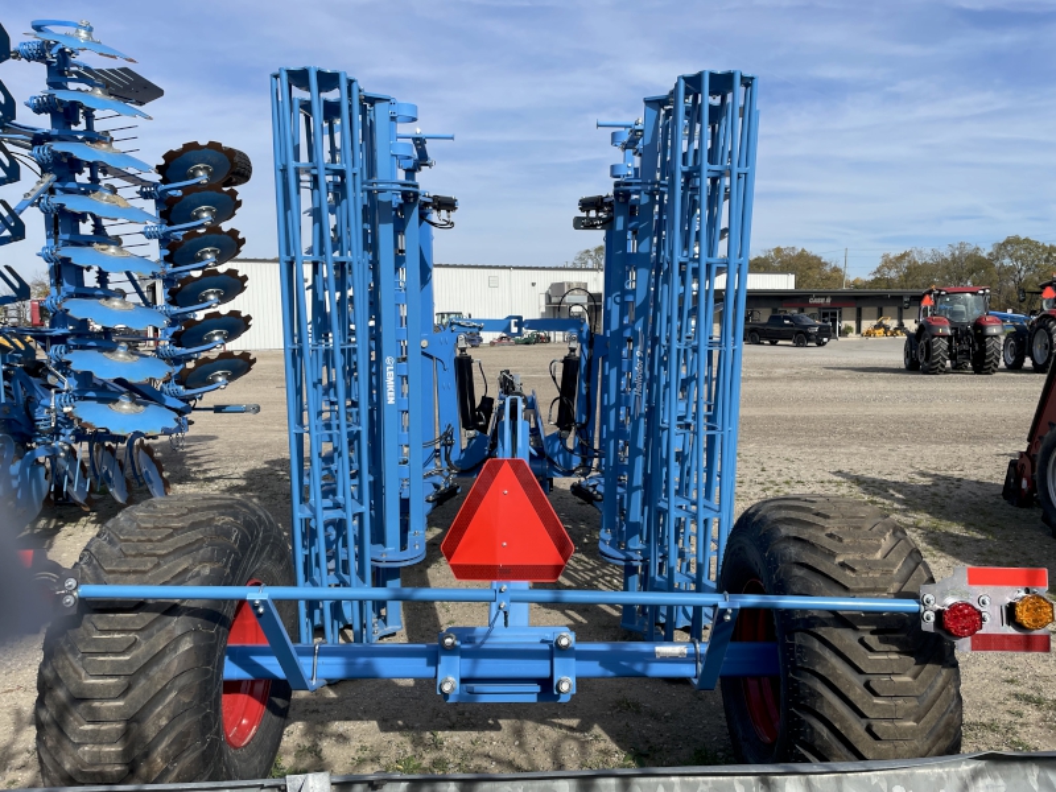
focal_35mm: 26
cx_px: 528
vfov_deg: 53.1
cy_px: 396
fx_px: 793
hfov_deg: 67.3
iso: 32
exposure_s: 1/4000
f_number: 1.6
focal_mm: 4.2
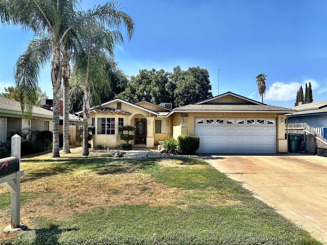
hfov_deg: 71.6
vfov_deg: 56.8
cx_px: 164
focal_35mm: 24
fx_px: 227
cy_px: 122
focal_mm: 6.86
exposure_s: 1/3861
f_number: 1.78
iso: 80
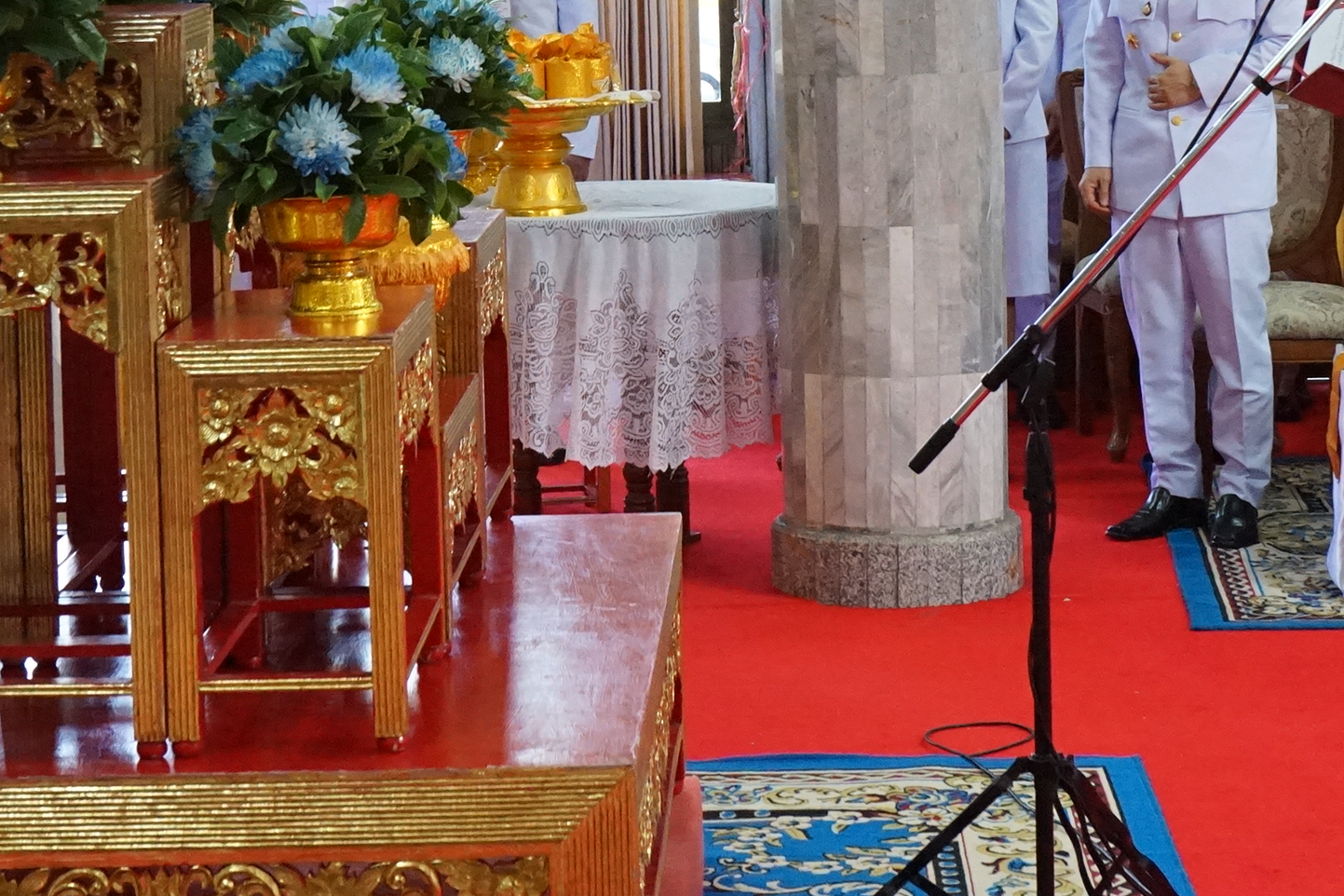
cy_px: 48
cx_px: 713
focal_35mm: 100
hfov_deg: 20.4
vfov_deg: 13.5
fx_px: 3733
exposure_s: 1/40
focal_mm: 48
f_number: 10
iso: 8000
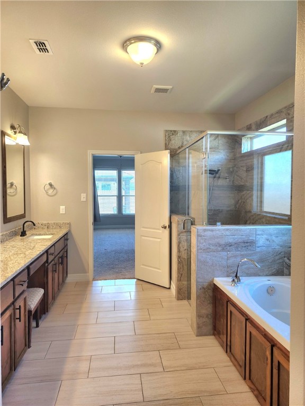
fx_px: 270
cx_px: 152
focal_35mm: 23
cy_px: 203
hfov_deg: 58.9
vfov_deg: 73.9
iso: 125
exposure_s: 1/120
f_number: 1.8
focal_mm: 5.54
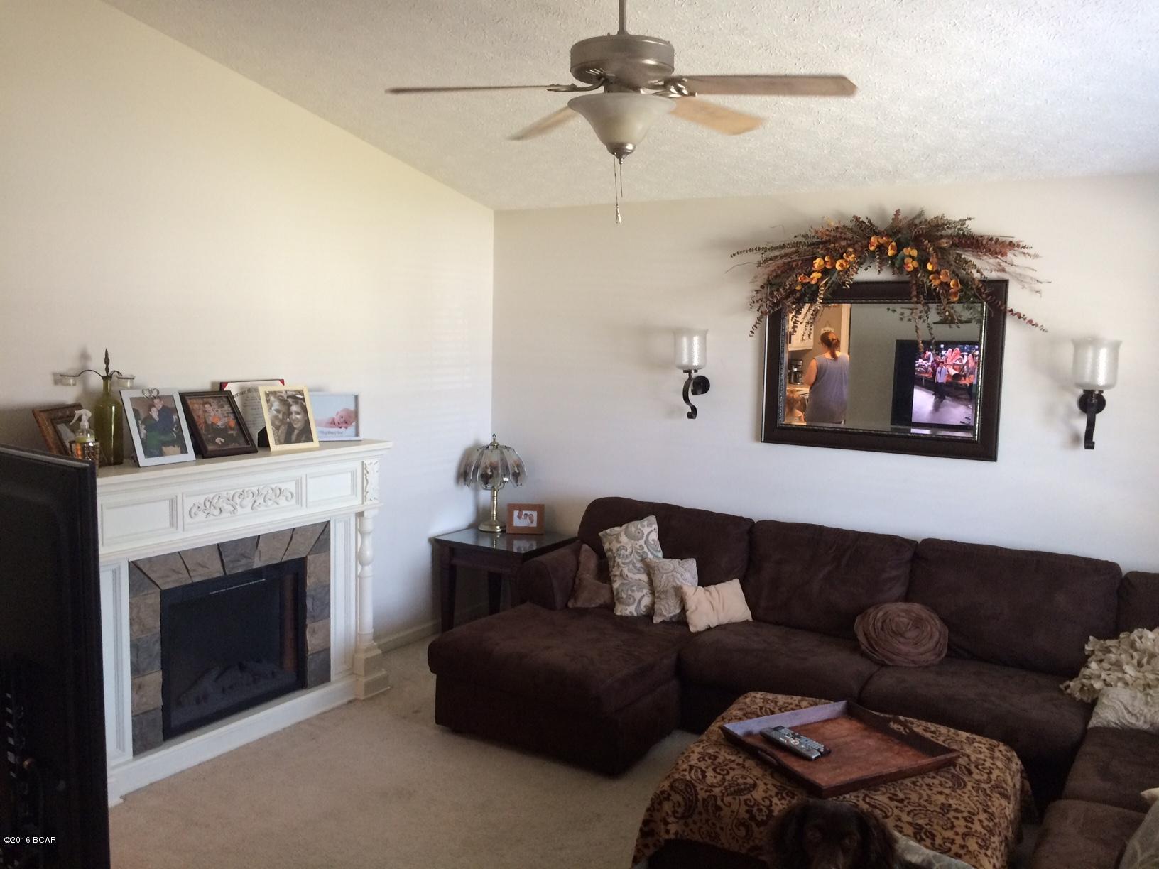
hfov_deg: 61.7
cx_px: 580
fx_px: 971
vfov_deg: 48.2
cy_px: 434
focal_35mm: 29
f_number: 2.2
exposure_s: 1/30
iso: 125
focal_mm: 4.15
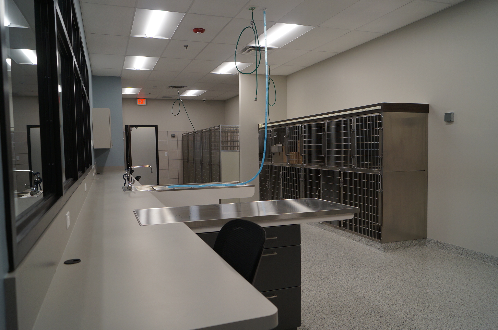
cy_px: 165
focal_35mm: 27
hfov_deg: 67.5
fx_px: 373
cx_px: 249
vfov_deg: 47.8
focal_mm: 18
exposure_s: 1/60
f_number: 4
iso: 250
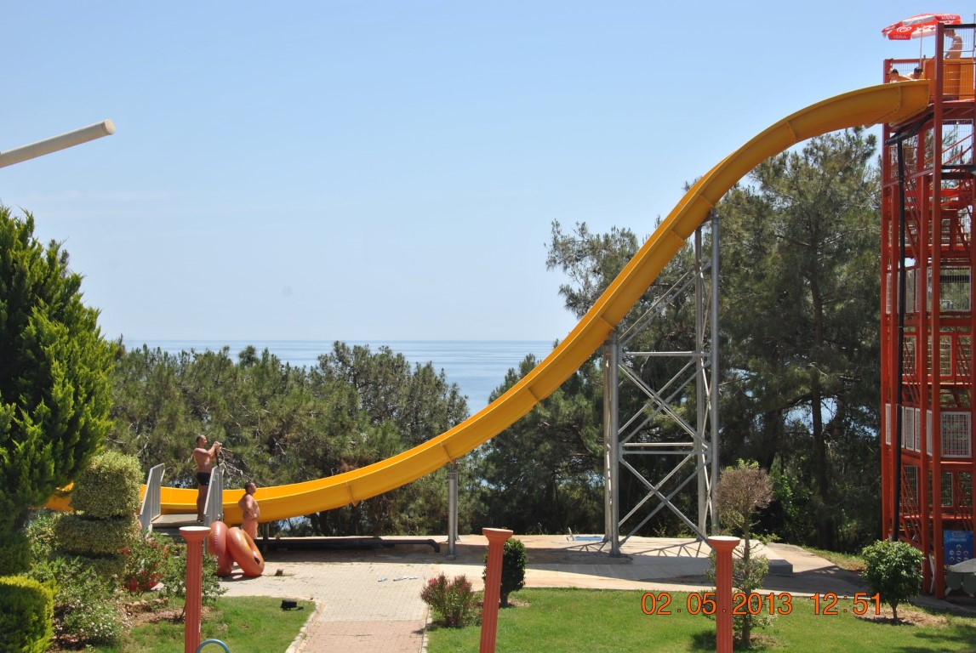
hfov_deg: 37.8
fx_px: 1425
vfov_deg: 25.8
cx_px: 488
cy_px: 326
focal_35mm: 52
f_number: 10
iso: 100
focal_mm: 35
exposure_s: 1/200
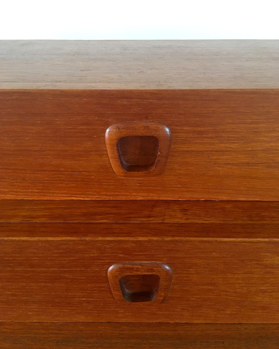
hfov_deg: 47.1
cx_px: 138
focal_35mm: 31
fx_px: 320
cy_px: 178
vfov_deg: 57.2
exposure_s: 1/20
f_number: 2.2
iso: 200
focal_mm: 4.15
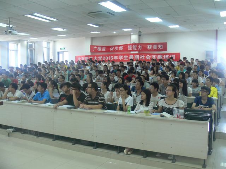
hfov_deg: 52.6
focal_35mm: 35
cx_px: 113
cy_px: 84
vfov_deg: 40.7
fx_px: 229
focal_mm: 7.4
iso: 200
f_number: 2.8
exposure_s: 1/25
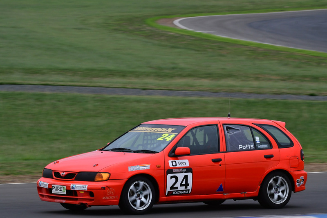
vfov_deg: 4.6
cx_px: 164
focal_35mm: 300
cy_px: 109
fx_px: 2726
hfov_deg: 6.9
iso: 640
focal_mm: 200
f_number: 10
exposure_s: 1/200
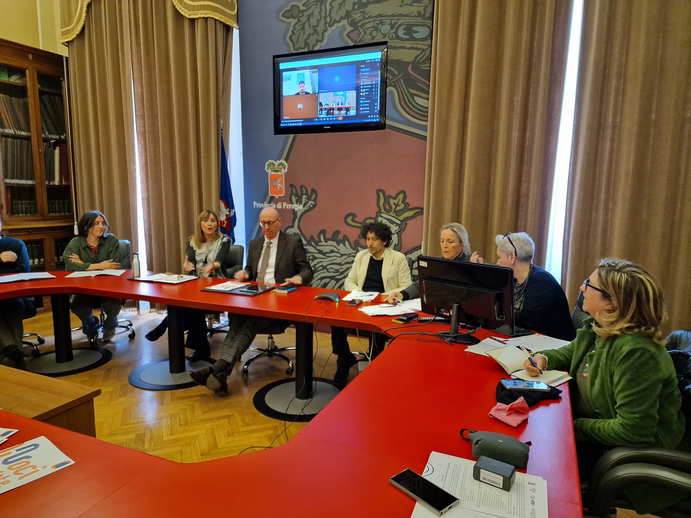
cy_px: 259
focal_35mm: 23
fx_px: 459
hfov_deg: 73.9
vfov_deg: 58.9
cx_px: 346
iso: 640
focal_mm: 6.4
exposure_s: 1/50
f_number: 1.8
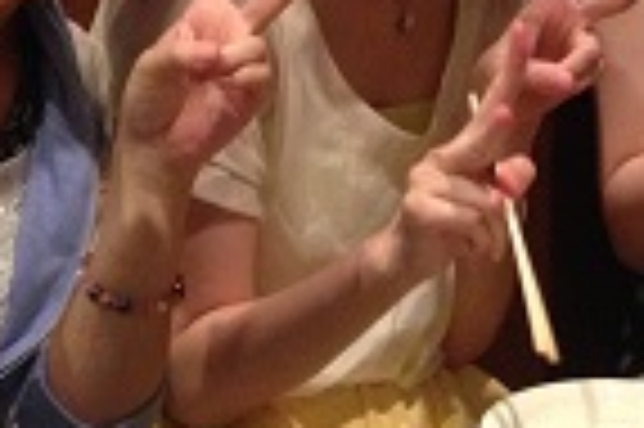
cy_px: 234
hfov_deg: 17.1
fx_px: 2108
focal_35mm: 118
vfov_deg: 11.6
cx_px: 576
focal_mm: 4.12
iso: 320
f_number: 2.4
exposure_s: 1/20
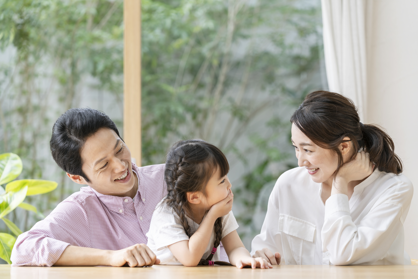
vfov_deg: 11.8
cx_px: 209
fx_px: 1347
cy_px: 140
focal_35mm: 116
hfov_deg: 17.6
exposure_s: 1/250
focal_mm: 116
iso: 200
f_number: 3.5
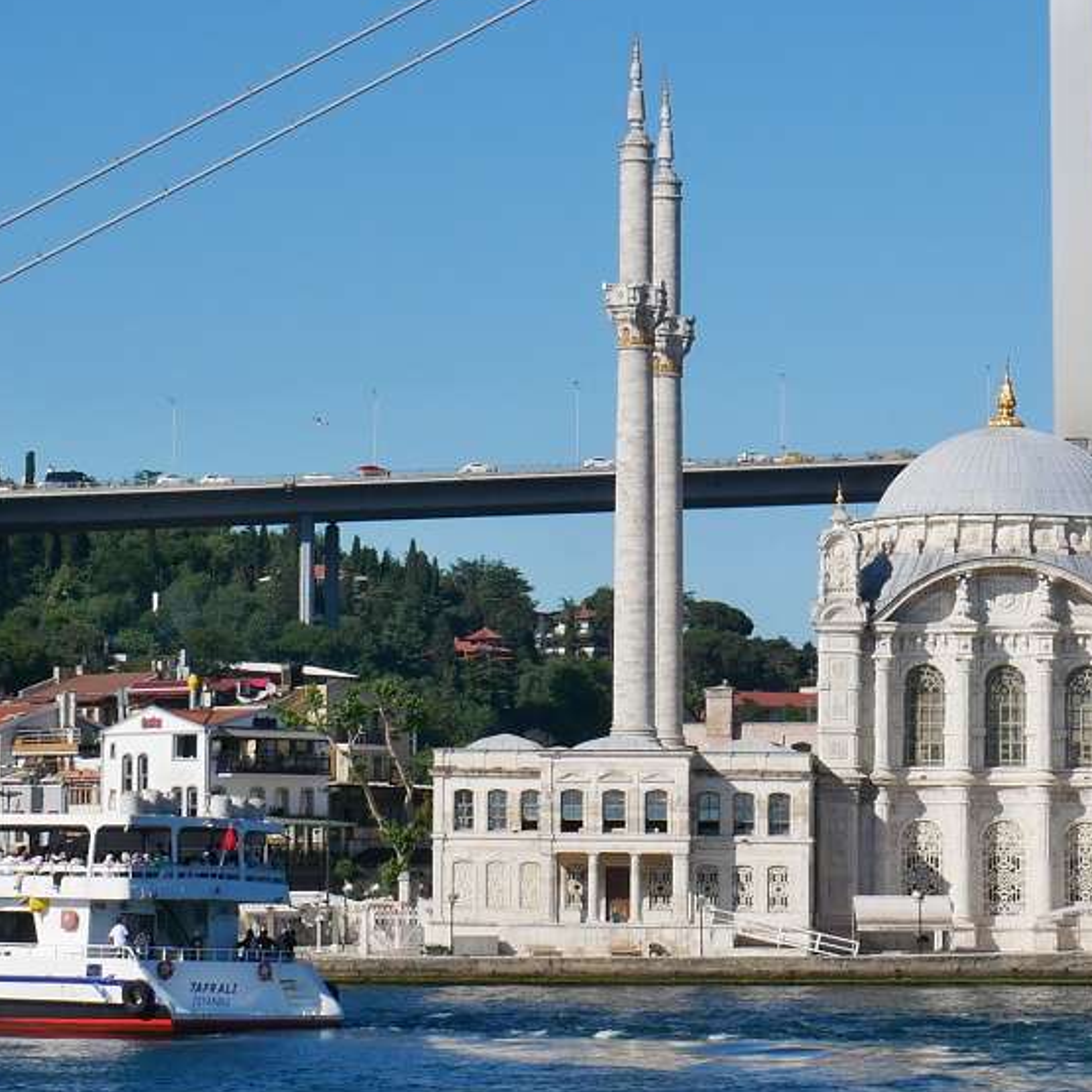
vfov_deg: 20.3
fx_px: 3034
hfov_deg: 20.1
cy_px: 346
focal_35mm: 85
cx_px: 906
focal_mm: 25
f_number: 10
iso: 200
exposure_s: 1/500
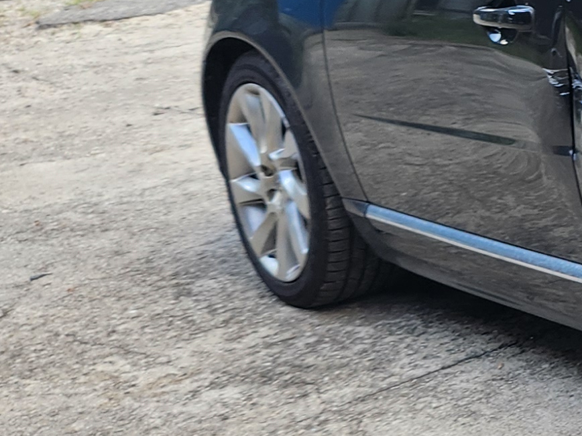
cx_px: 1223
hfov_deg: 14.7
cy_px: 42
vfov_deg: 13.8
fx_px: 1782
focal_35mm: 106
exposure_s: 1/180
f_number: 1.8
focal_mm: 5.4
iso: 32
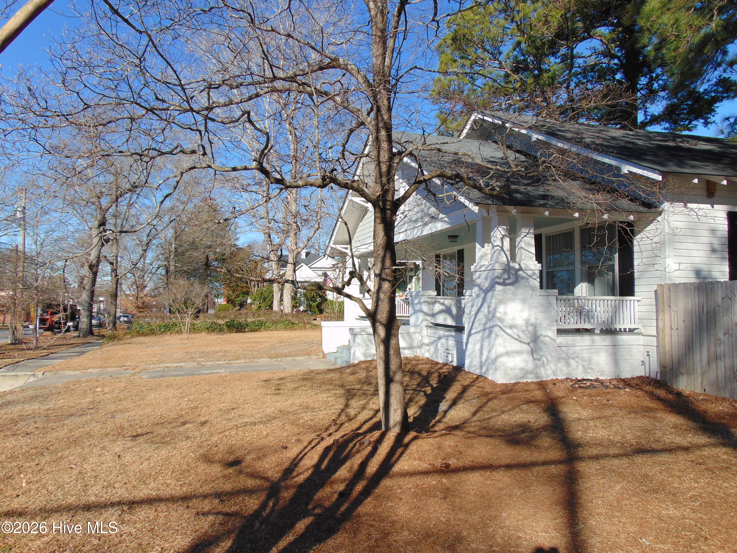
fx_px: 532
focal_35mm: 25
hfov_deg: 69.4
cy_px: 276
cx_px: 368
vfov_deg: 54.9
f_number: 7.7
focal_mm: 4.5
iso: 80
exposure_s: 1/250
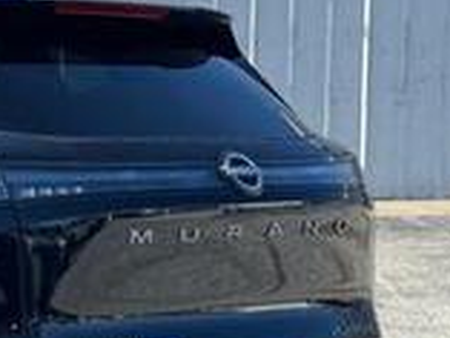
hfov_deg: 12.1
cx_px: -255
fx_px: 2003
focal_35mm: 154
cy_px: 281
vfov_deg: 9.6
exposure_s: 1/1490
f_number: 1.78
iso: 64
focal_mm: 6.76
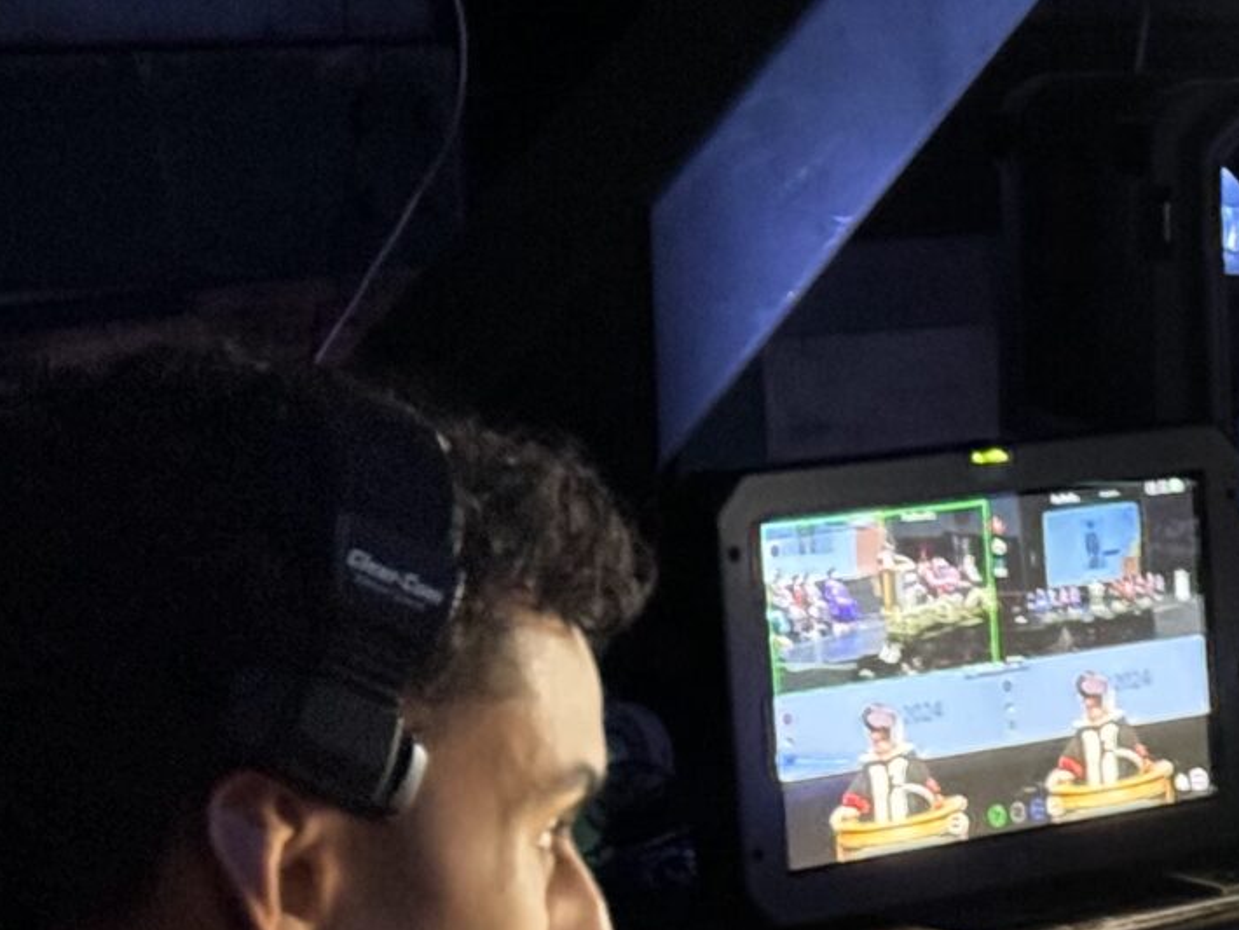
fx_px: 6194
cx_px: 2113
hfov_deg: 10.8
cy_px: 892
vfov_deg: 8.5
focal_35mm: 173
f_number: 1.78
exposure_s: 1/20
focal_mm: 6.76
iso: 640
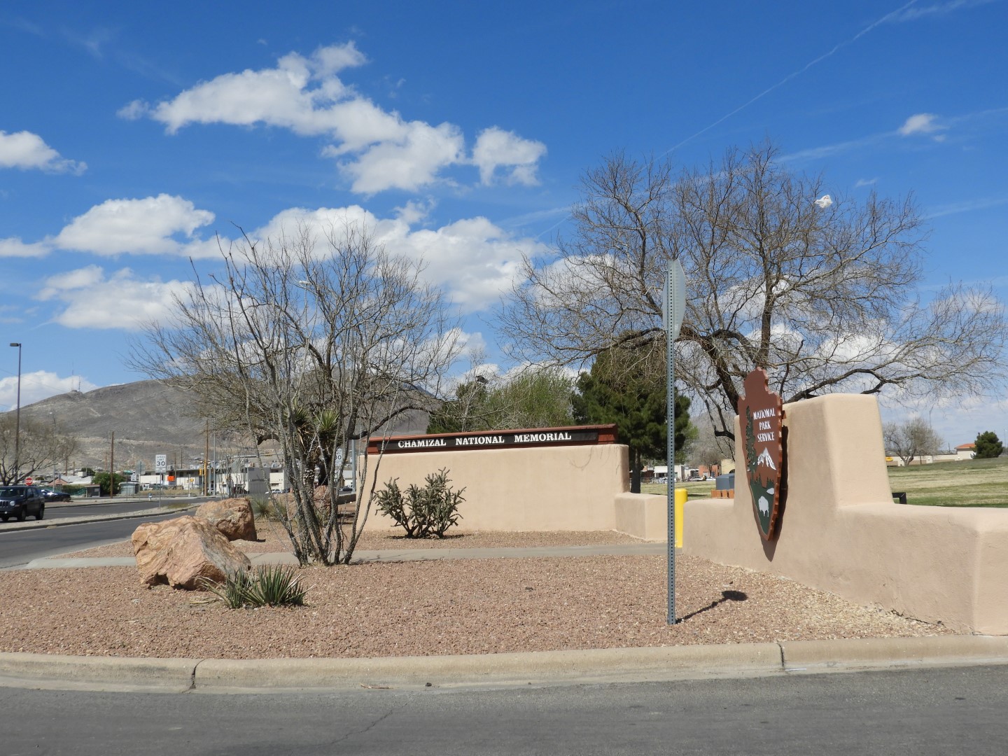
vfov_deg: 40.7
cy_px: 378
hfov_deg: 52.6
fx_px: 1019
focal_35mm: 35
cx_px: 504
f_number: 4.2
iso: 100
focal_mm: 6.3
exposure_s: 1/1600
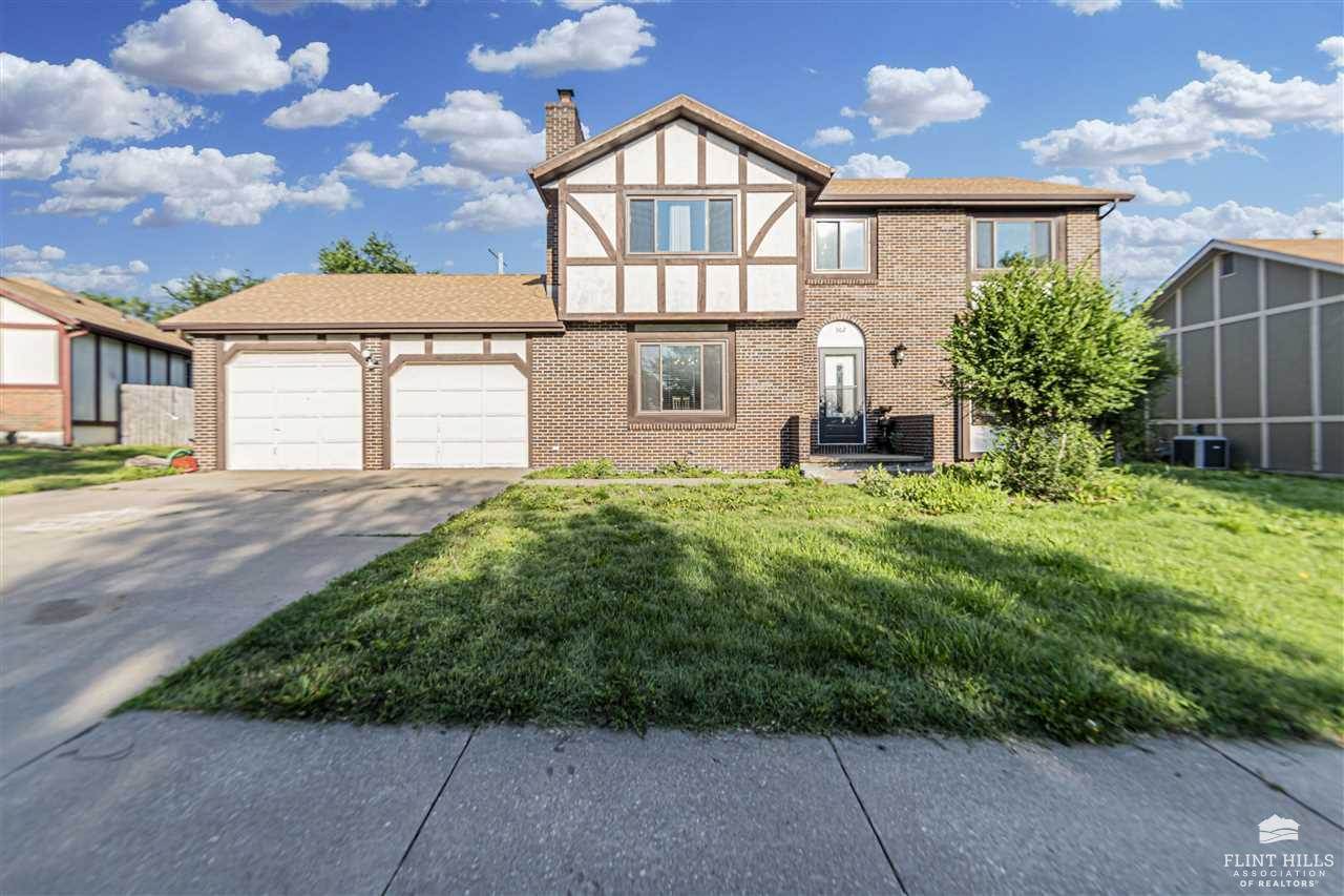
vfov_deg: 77.3
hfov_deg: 100.4
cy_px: 448
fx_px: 560
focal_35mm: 15
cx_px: 672
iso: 100
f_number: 5.6
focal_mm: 10
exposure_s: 1/250
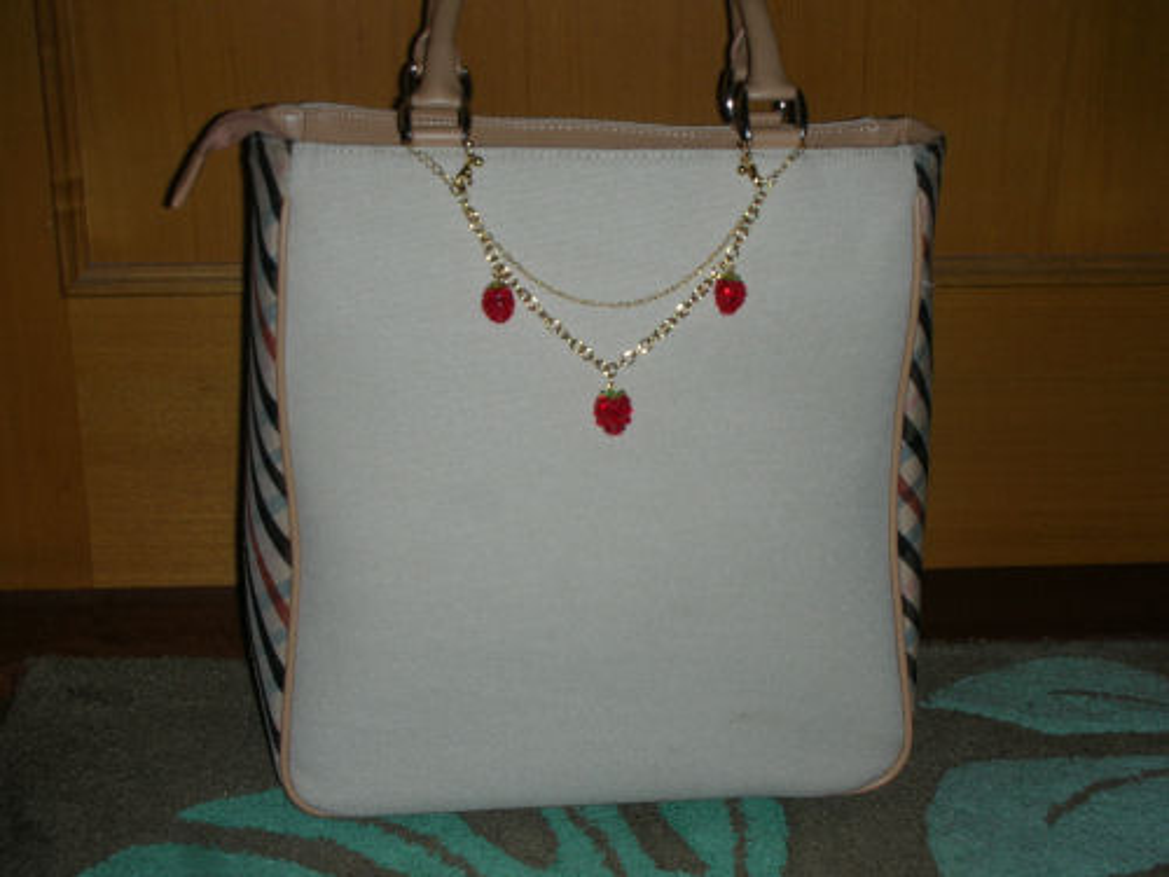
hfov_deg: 31.7
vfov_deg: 24.0
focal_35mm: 61
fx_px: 2060
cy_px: 438
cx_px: 584
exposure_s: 1/120
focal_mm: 10.1
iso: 50
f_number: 4
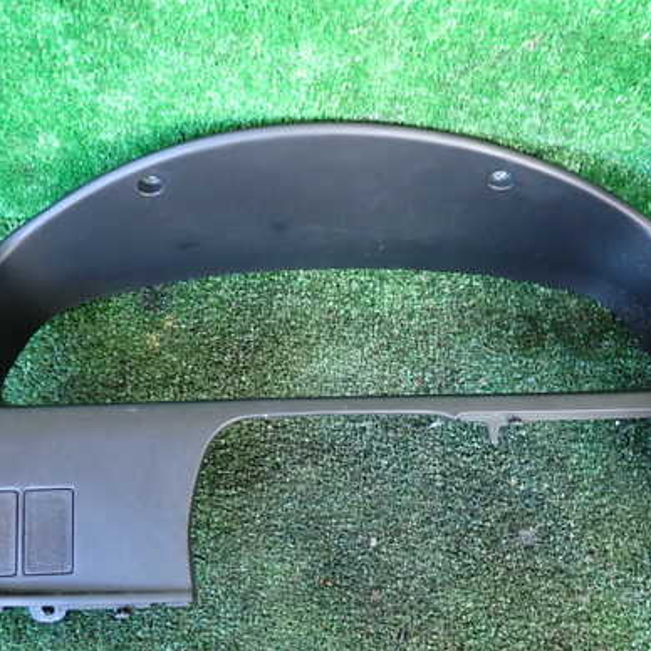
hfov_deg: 40.9
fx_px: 872
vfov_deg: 40.9
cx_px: 314
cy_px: 322
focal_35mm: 41
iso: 640
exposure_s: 1/30
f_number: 2.3
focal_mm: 5.4
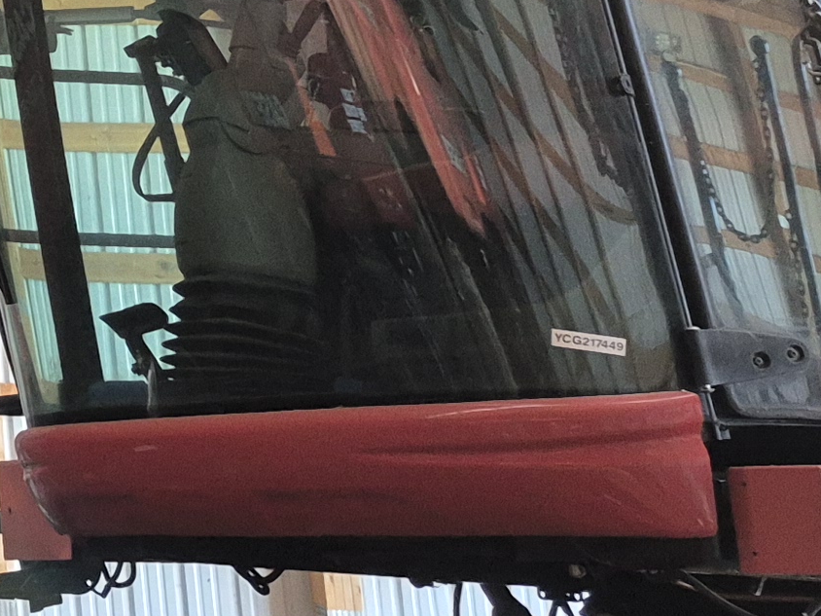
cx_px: -1040
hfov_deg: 13.8
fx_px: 2585
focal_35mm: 109
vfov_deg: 13.1
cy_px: -186
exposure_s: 1/120
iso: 400
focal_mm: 5.4
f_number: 1.8
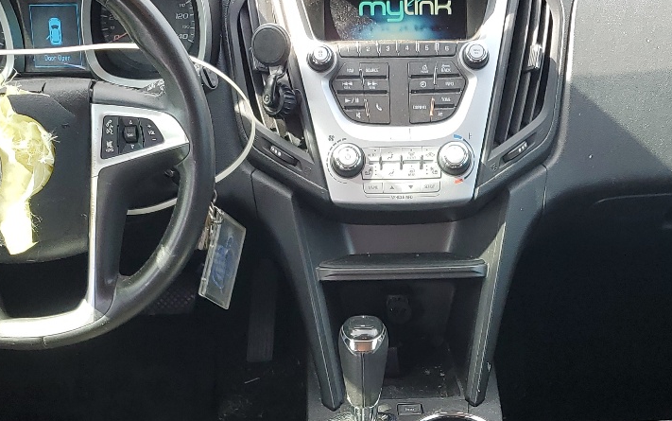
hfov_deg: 32.9
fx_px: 1136
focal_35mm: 62
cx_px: 397
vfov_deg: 20.3
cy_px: 430
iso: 50
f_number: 1.5
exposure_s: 1/175
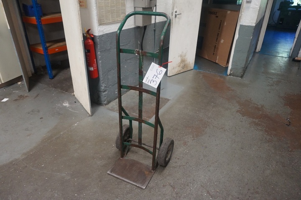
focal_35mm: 24
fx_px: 201
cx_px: 150
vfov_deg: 53.1
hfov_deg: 73.7
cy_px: 100
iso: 1250
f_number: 4
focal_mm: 16
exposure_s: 1/160
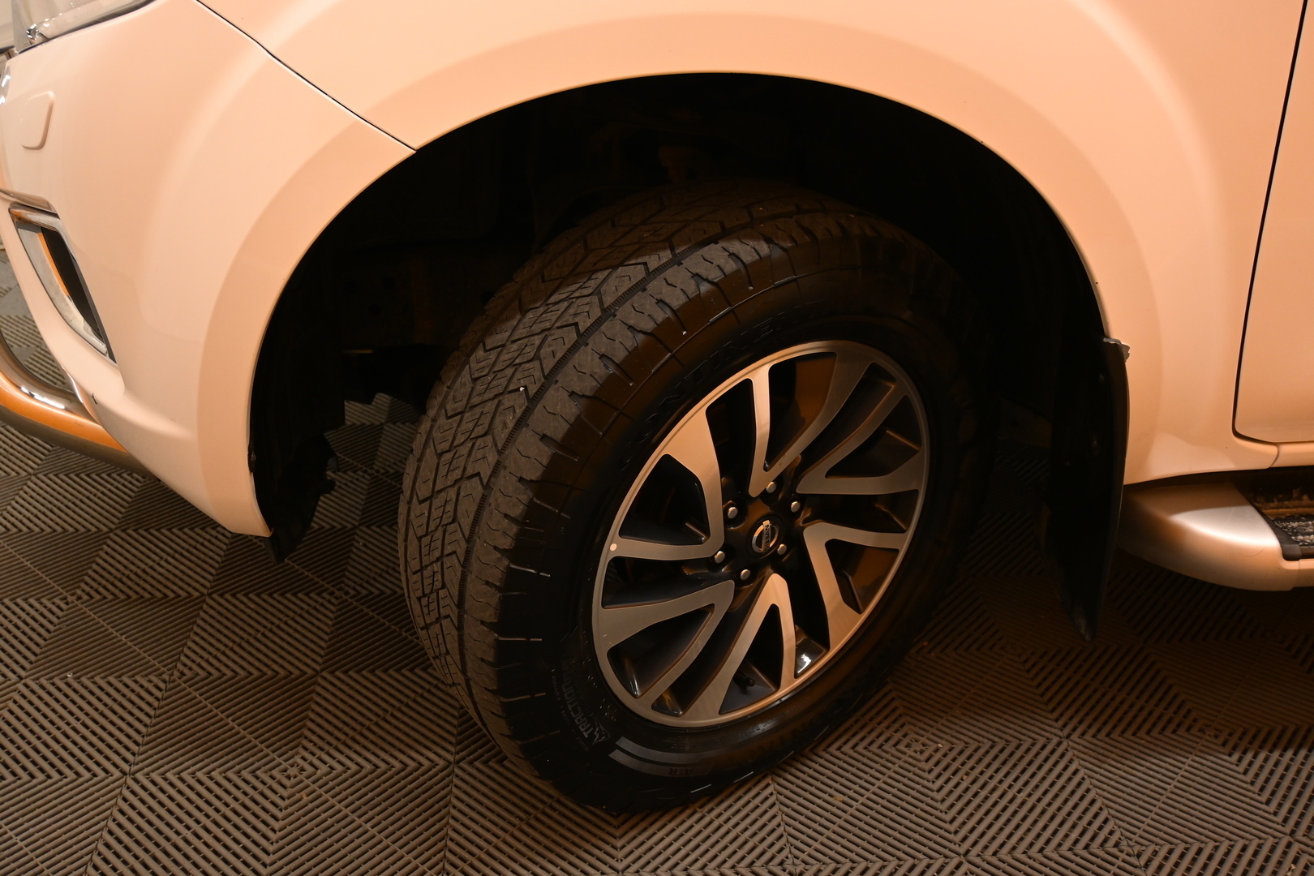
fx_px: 1204
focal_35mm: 33
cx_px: 657
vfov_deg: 40.0
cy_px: 438
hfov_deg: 57.2
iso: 500
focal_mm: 22
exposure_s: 1/40
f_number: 4
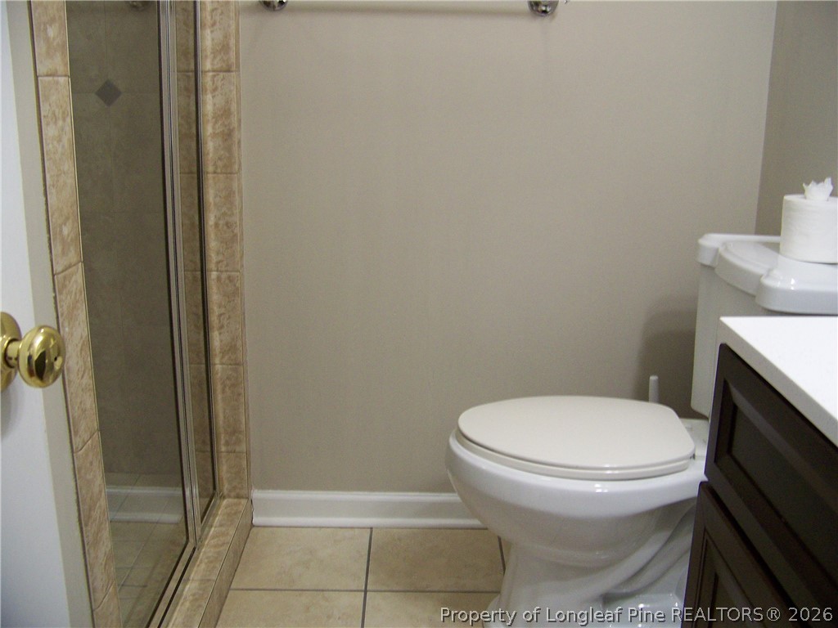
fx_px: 872
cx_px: 419
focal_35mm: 36
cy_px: 314
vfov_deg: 39.7
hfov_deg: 51.4
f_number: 2.8
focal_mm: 5.85
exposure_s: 1/30
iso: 160
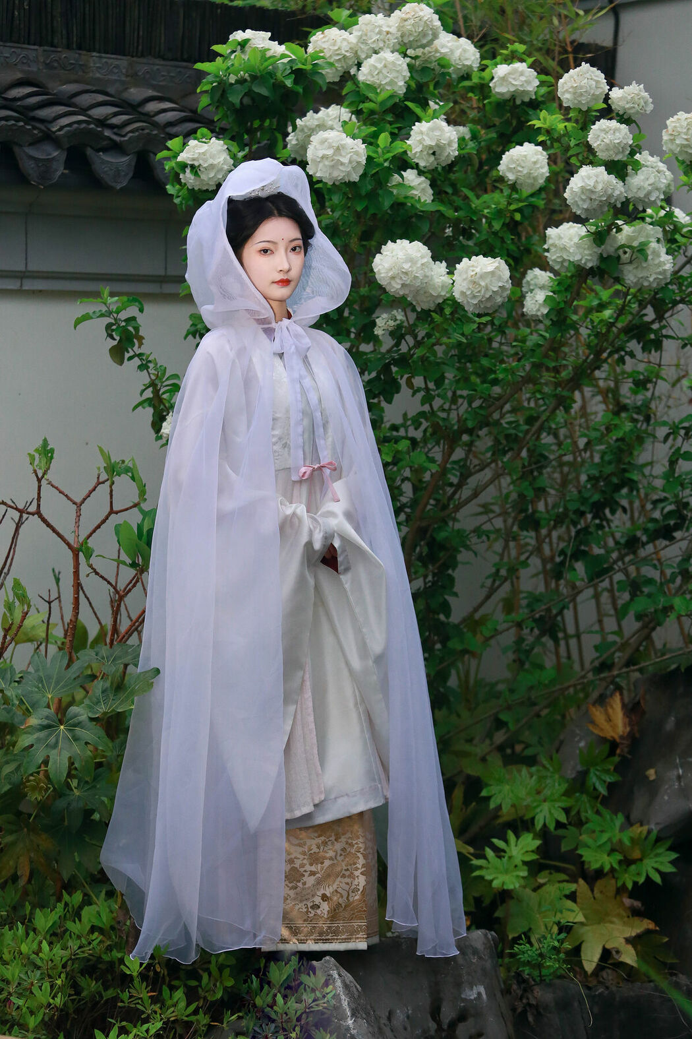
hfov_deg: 14.0
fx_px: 2825
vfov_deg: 20.8
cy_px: 520
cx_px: 346
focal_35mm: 98
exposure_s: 1/250
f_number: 4
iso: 2500
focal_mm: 100
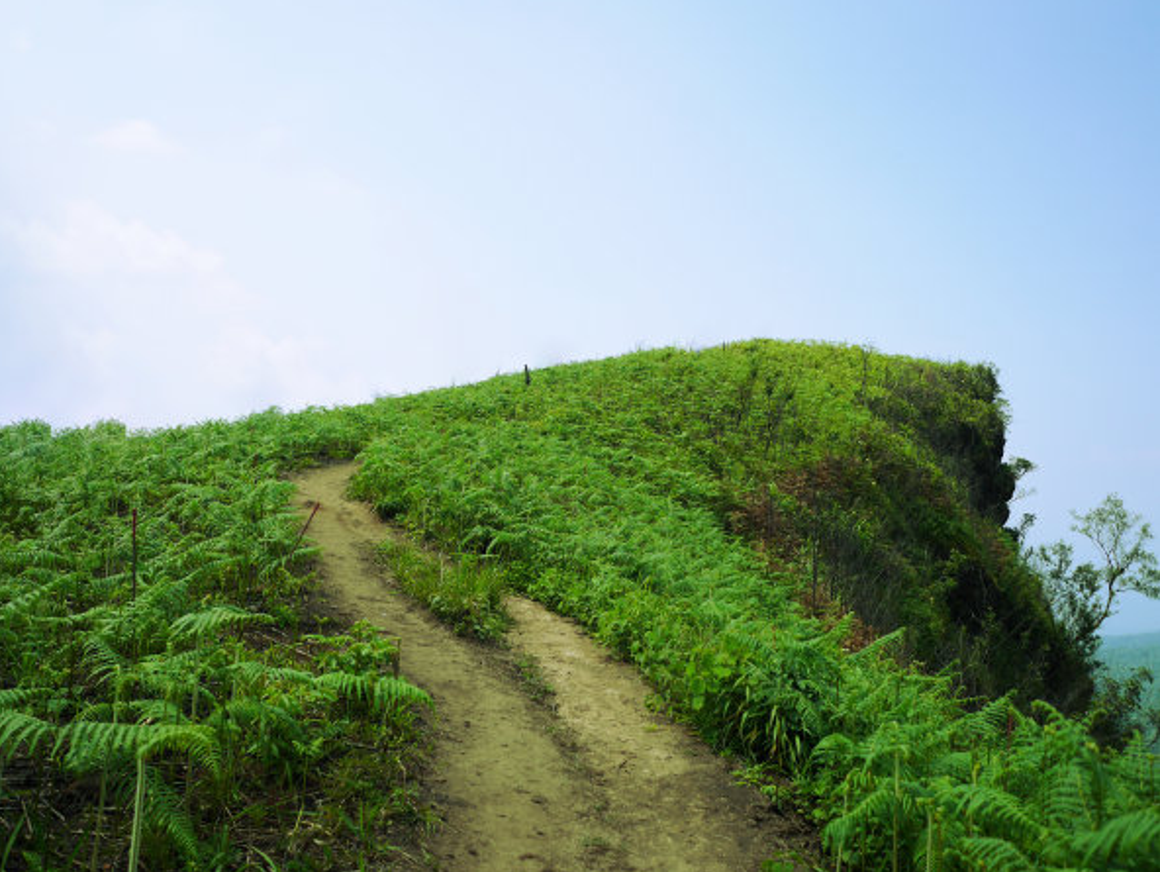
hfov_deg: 58.3
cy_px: 425
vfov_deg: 45.5
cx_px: 562
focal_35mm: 31
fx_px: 1040
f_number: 1.8
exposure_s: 1/6400
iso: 200
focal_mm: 15
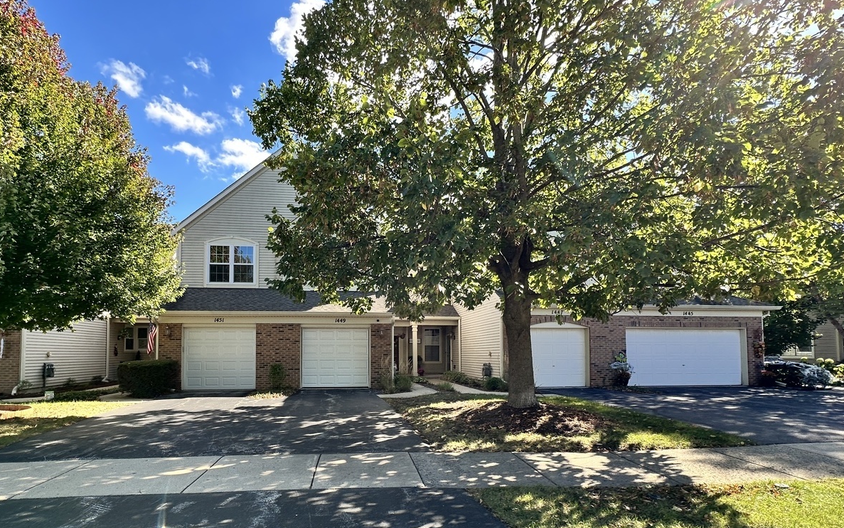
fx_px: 414
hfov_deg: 90.8
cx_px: 378
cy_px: 337
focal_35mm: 18
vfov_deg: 63.9
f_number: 2.2
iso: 40
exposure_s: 1/260
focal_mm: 2.22
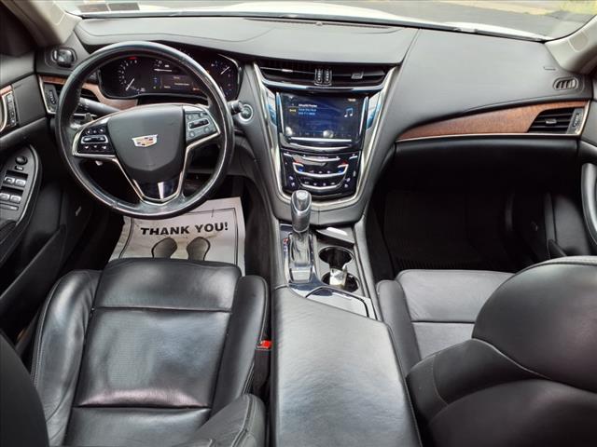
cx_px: 298
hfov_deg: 65.3
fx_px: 466
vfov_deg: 51.4
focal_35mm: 27
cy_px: 224
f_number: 1.9
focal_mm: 3.58
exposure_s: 1/120
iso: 50
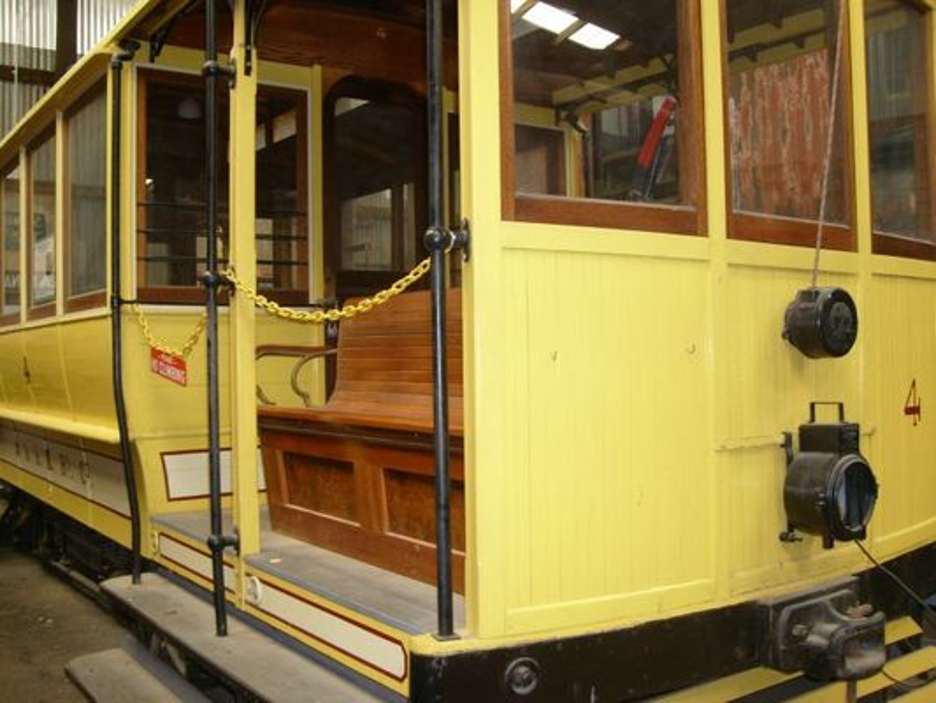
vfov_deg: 40.7
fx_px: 947
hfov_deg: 52.6
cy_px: 352
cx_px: 468
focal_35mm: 35
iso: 100
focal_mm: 5.8
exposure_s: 1/45
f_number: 2.8
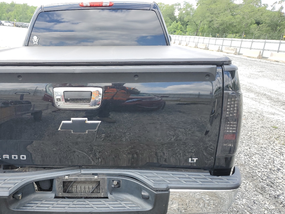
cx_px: 97
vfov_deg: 40.7
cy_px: 115
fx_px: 288
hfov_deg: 51.7
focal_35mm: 35
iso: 50
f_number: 1.5
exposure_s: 1/500
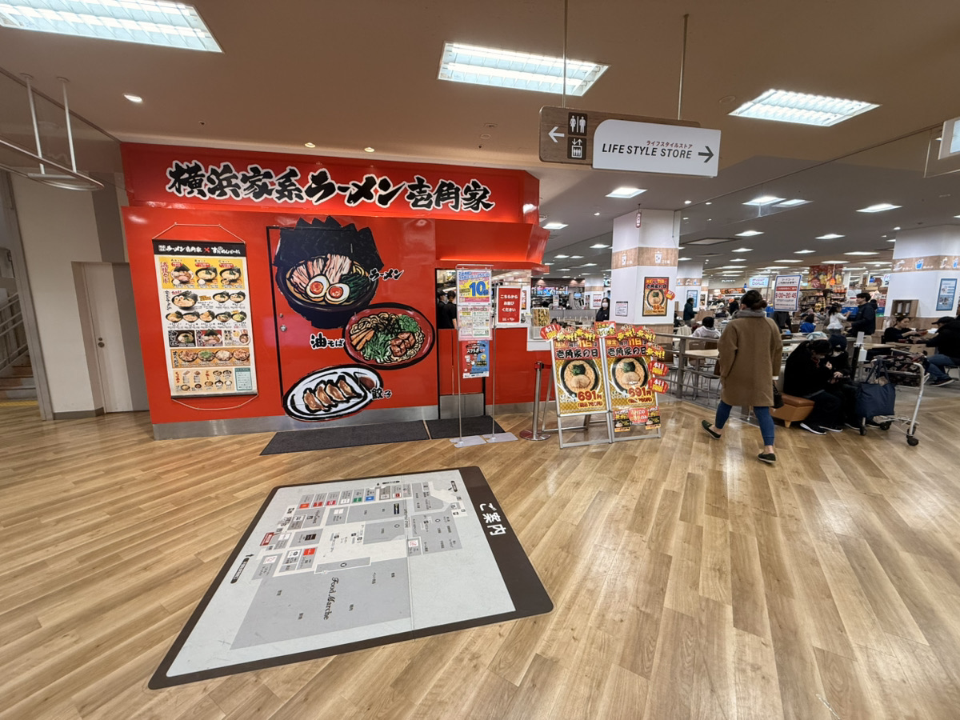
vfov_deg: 85.7
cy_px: 360
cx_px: 480
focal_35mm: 14
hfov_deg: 102.1
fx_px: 388
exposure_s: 1/100
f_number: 2.2
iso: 160
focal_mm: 2.22
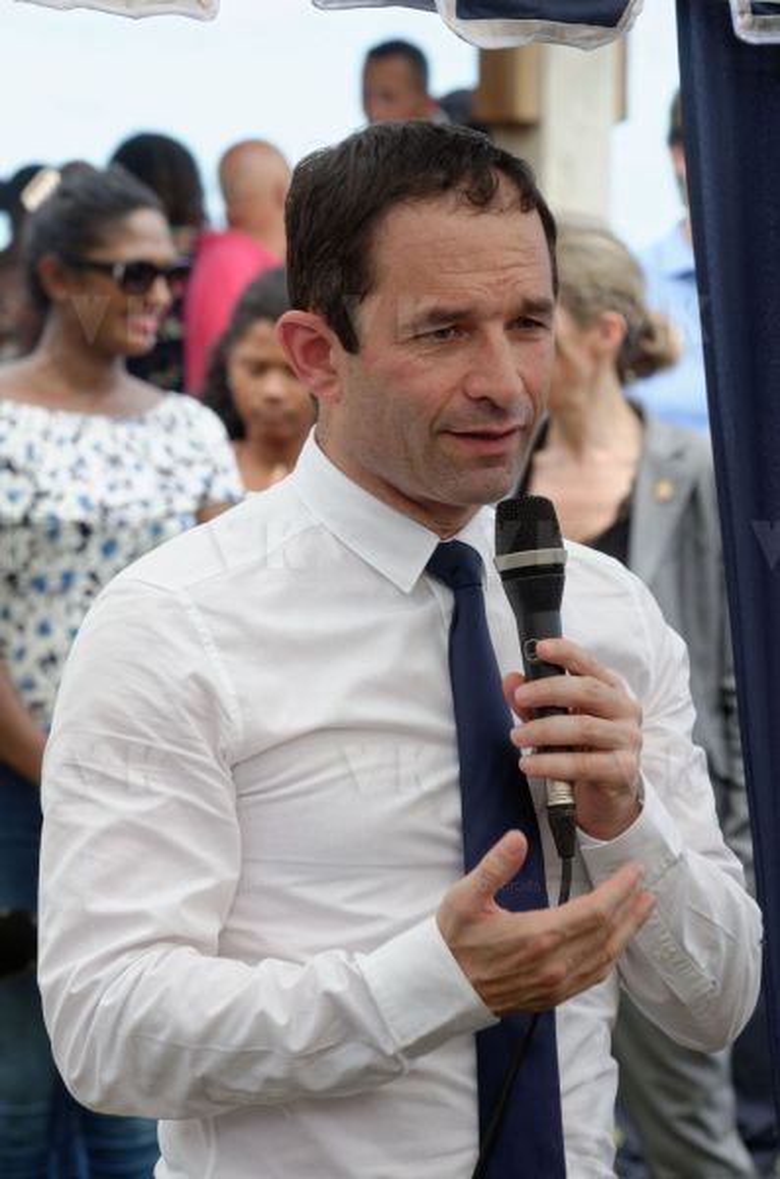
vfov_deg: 10.2
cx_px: 390
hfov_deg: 6.7
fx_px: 6615
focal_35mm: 202
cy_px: 590
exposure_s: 1/320
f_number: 8
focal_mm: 135
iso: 400
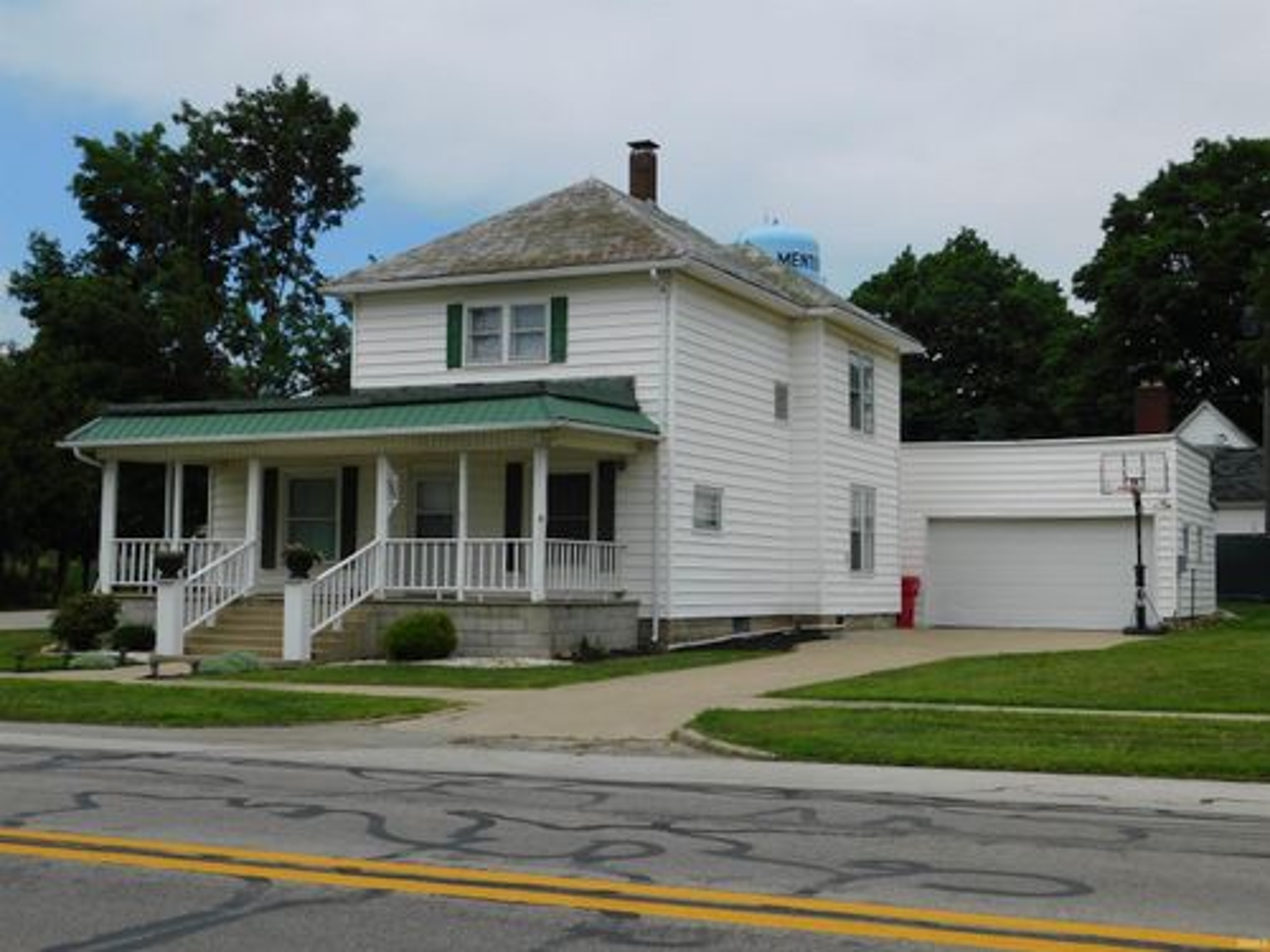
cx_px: 635
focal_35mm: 45
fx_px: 1651
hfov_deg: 42.1
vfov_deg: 32.2
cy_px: 476
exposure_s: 1/500
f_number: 7.4
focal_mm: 8
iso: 125
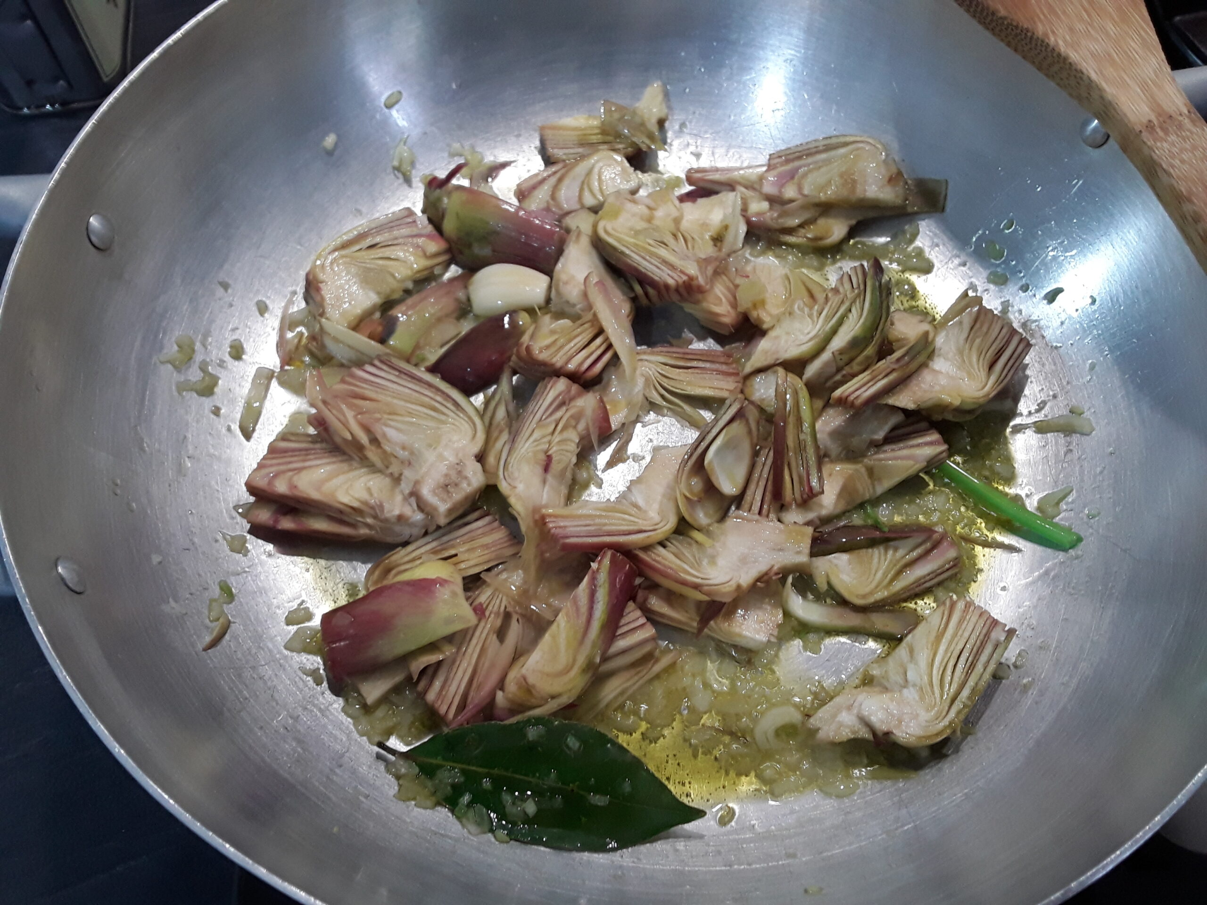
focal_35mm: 27
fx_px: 941
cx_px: 604
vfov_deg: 51.4
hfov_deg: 65.3
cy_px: 452
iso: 80
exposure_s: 1/33
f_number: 1.9
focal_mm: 2.91
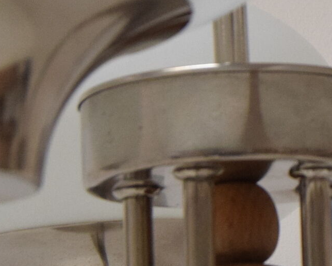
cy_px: 82
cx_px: 451
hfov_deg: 8.3
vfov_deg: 6.7
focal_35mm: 229
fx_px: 2252
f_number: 8
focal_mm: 35
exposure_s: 1/250
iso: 1600
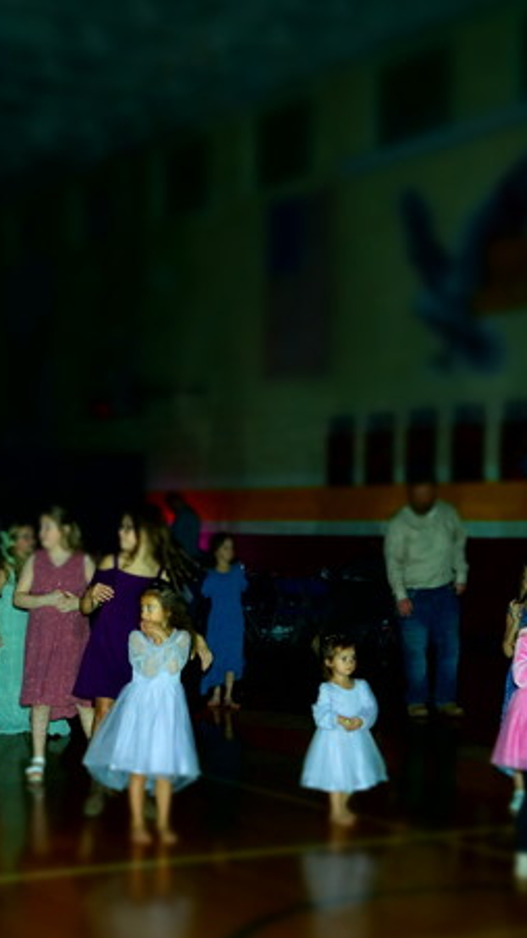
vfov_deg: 32.4
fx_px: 1591
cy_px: 658
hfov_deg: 18.5
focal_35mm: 64
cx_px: 41
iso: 640
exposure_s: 1/60
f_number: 3.5
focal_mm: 18
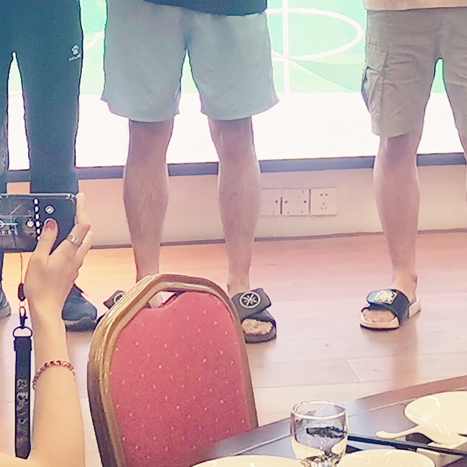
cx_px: 232
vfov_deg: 12.7
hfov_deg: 13.0
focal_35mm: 134
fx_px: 2045
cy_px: -113
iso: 50
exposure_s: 1/100
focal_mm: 5.58
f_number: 1.8
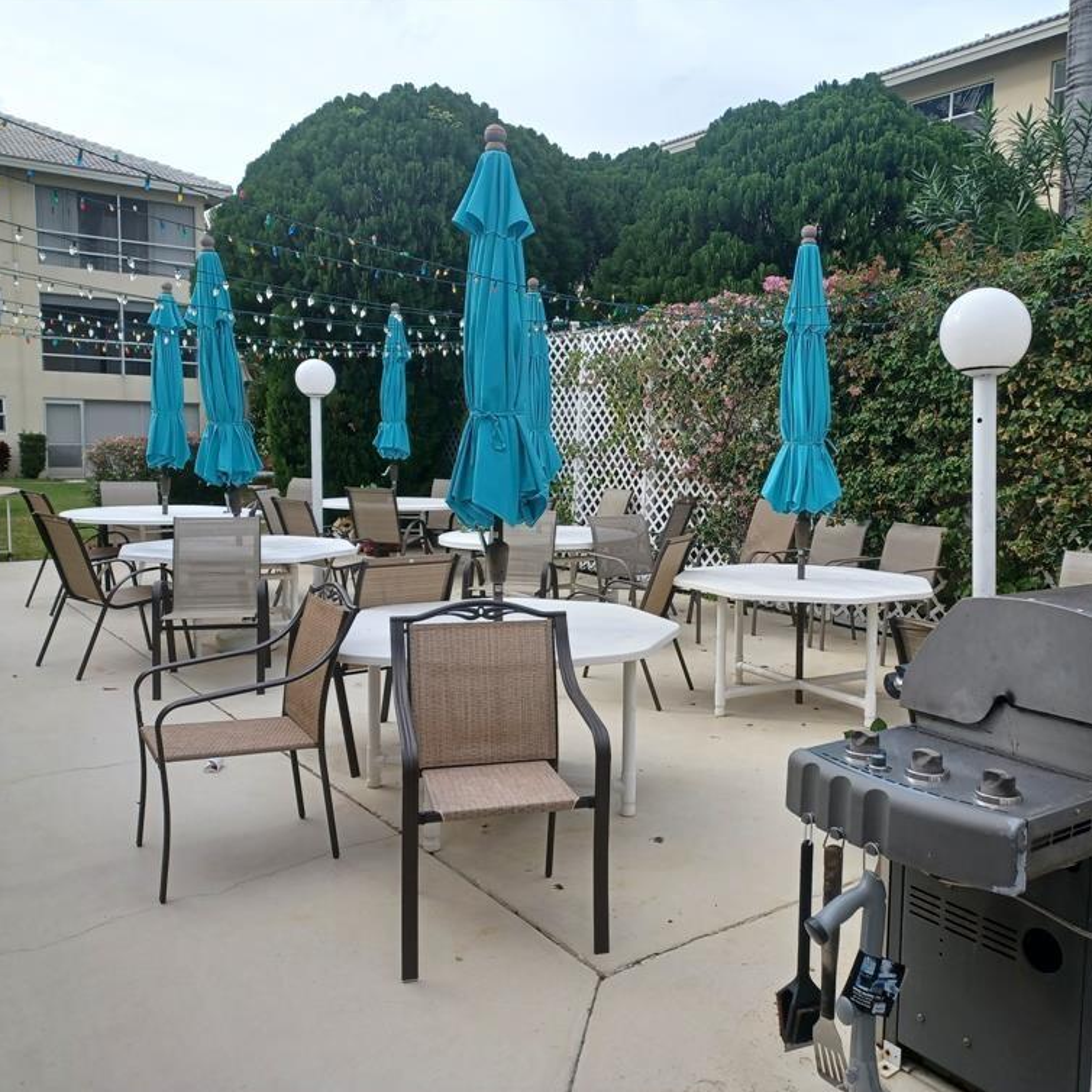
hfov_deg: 53.8
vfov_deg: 54.0
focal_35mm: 30
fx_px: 1071
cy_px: 547
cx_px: 637
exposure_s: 1/251
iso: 32
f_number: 1.8
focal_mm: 4.6
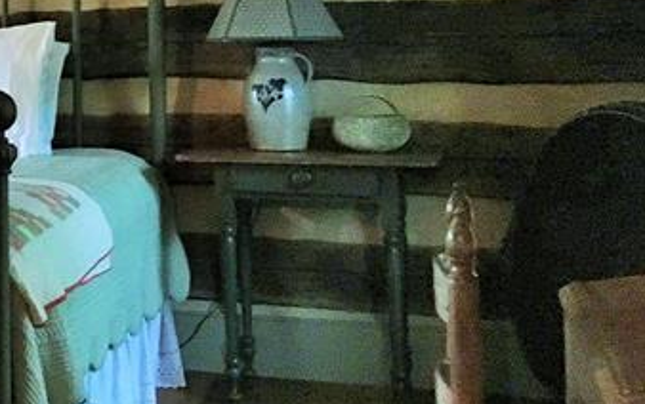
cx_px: -267
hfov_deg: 19.9
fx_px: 1636
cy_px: -46
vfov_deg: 13.8
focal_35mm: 93
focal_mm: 4.15
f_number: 2.2
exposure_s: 1/15
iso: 250
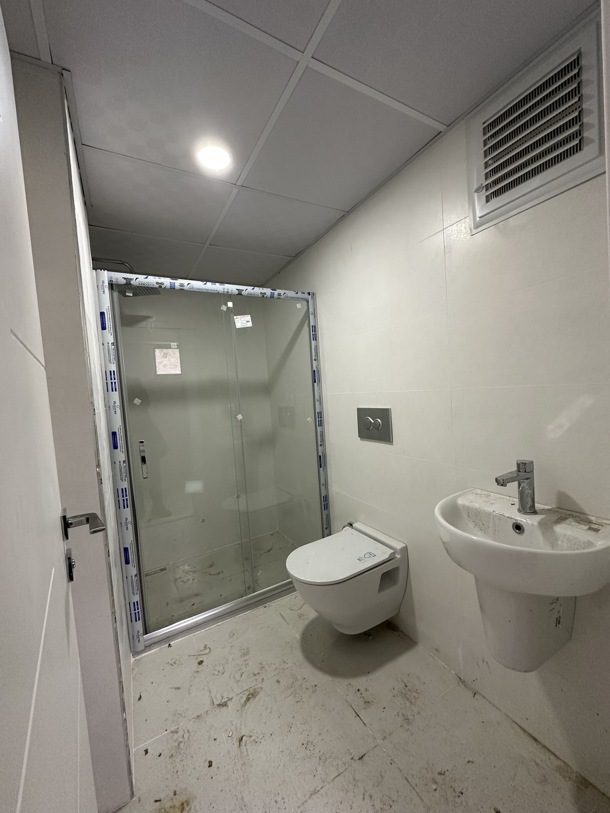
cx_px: 305
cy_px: 406
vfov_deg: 102.1
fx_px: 329
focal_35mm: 14
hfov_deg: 85.7
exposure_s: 1/100
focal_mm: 2.22
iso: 250
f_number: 2.2
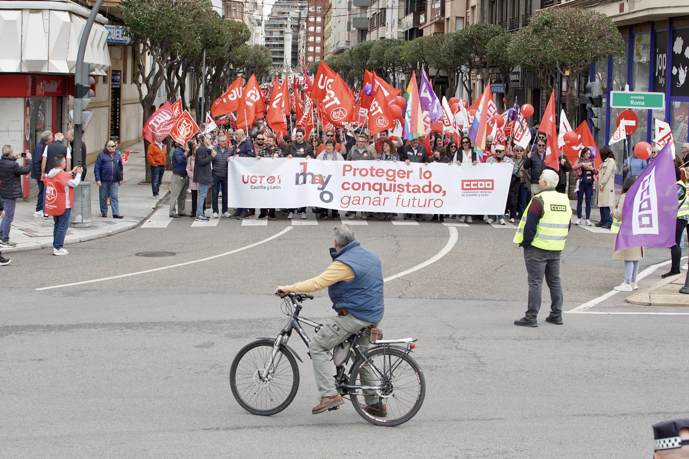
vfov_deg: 19.5
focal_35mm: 70
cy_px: 230
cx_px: 344
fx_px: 1340
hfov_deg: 28.8
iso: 1000
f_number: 9
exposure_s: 1/640
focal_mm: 70
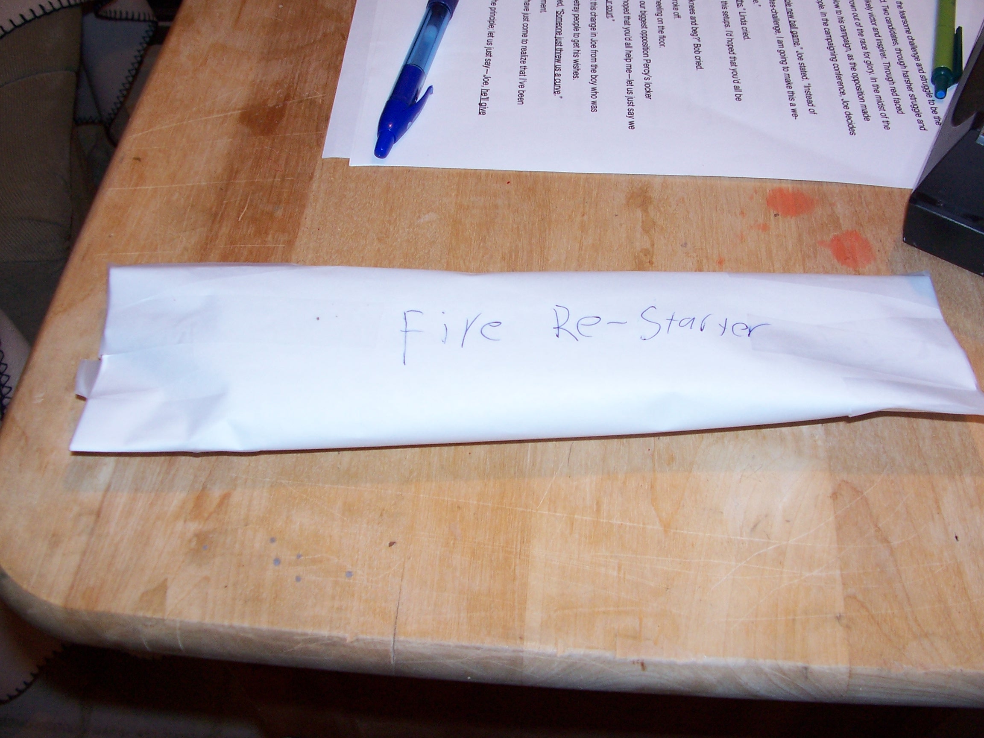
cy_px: 369
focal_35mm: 35
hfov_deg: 52.6
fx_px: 995
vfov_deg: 40.7
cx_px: 492
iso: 140
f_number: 2.8
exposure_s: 1/60
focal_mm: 6
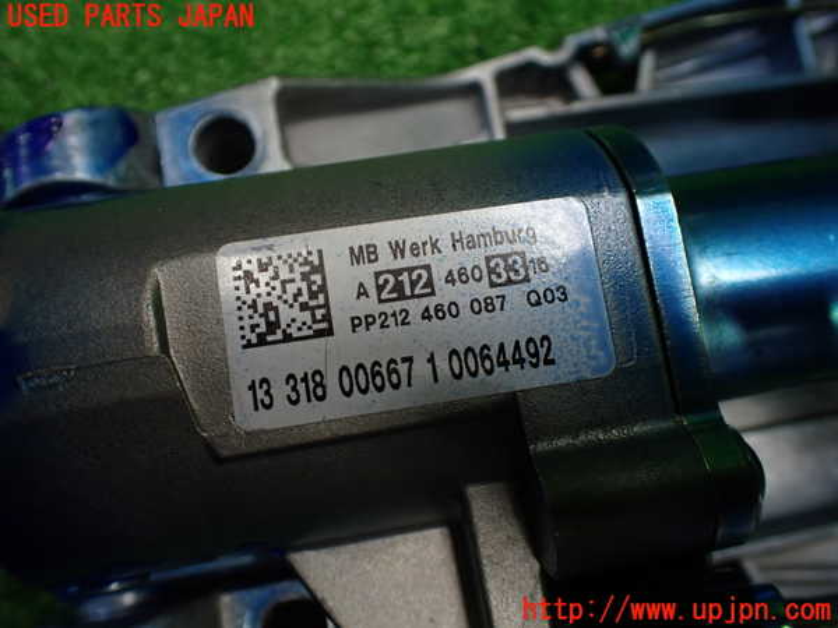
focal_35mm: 30
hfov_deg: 60.0
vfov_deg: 46.8
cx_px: 419
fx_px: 726
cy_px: 314
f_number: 2.3
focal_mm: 5.4
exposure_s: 1/125
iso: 250
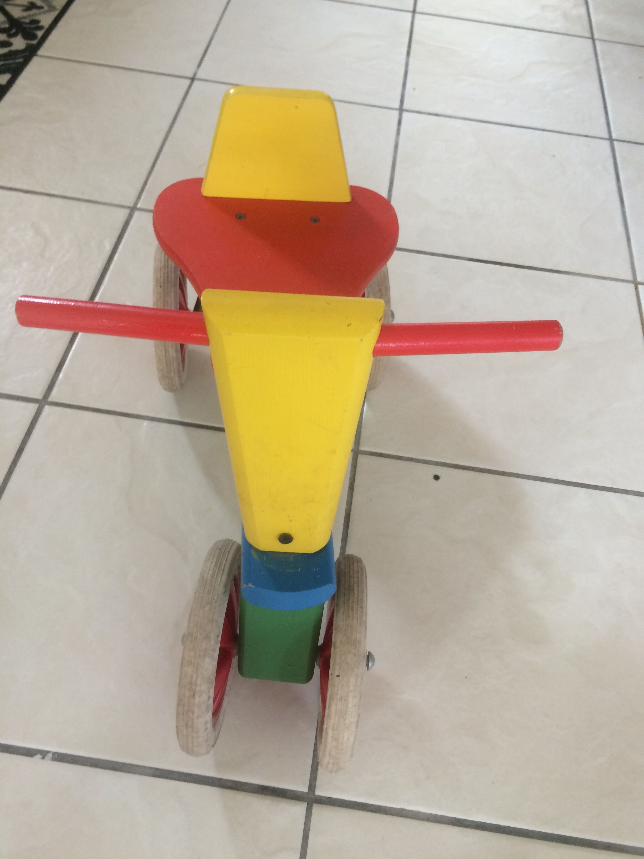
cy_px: 430
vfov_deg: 61.7
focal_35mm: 29
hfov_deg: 48.2
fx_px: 719
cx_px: 322
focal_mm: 4.15
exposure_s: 1/33
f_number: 2.2
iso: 125
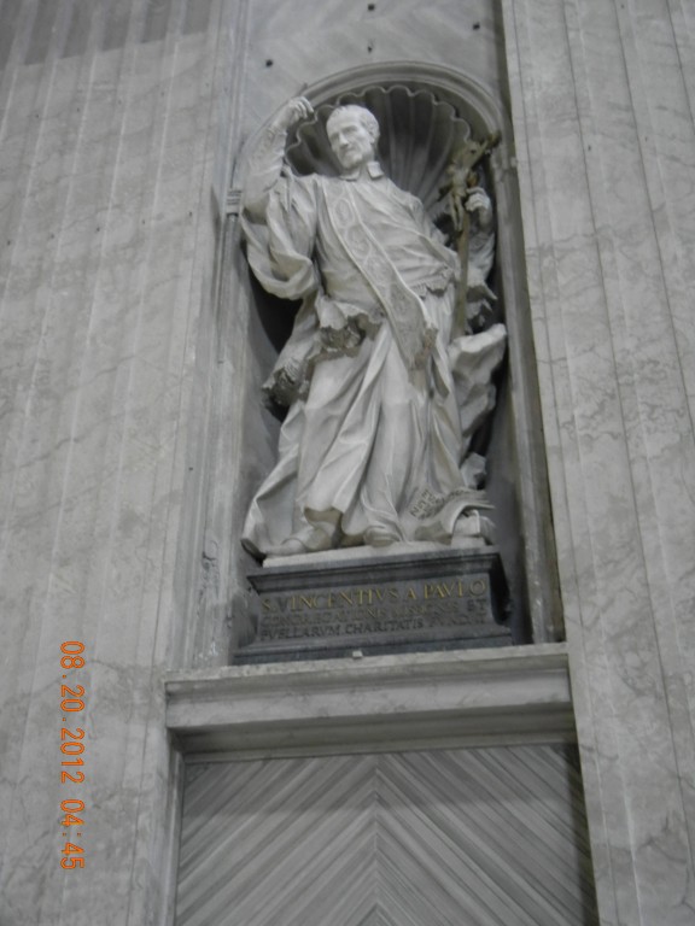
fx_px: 1044
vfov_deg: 47.9
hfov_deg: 36.8
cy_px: 463
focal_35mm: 39
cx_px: 348
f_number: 3.7
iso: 200
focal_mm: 7.1
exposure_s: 1/5.4
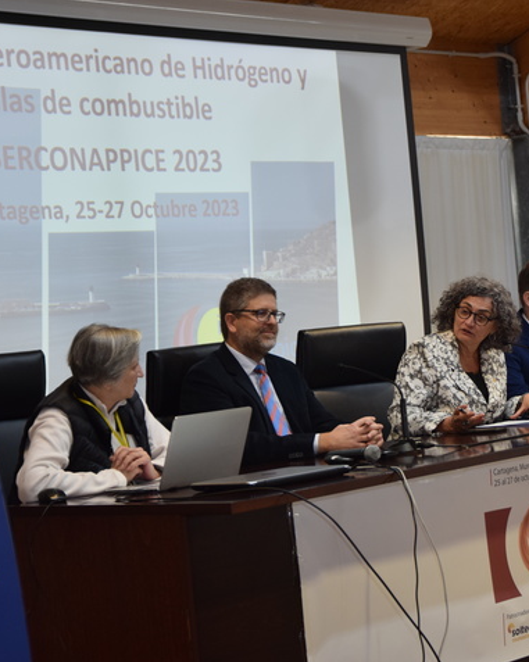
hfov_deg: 16.0
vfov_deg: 20.0
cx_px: 349
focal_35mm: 96
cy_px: 332
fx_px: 1875
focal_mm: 45
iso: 500
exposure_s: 1/100
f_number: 3.5
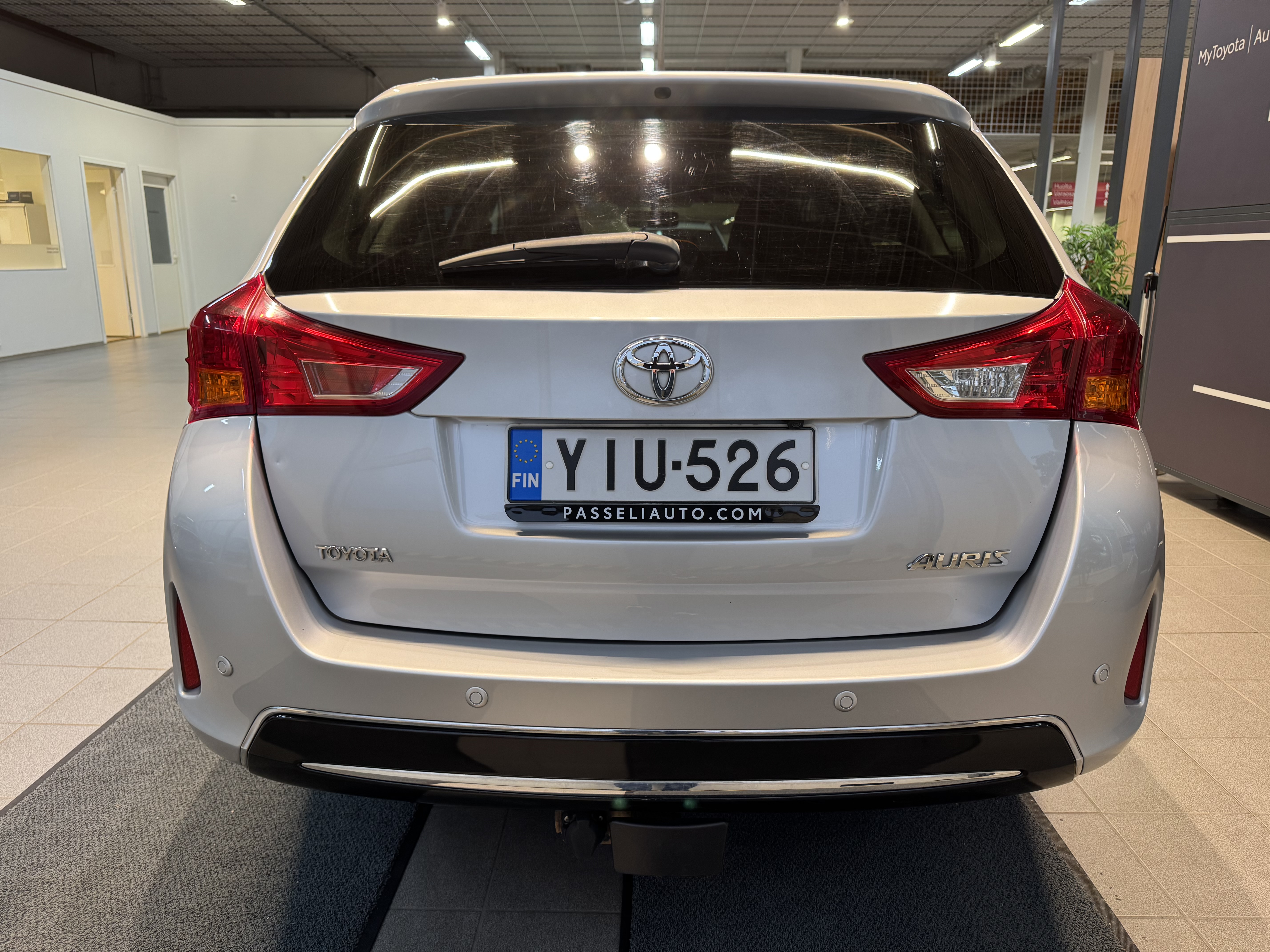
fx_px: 881
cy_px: 476
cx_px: 635
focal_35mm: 24
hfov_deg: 71.6
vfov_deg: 56.8
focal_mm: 6.76
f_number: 1.78
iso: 160
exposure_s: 1/100
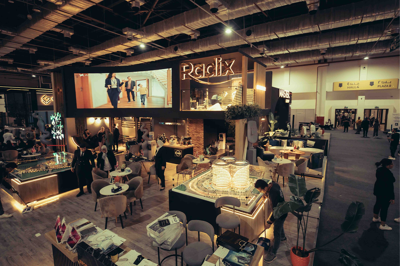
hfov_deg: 73.7
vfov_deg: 53.1
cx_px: 200
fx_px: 267
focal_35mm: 24
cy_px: 133
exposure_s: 1/125
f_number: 1.8
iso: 640
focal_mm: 24
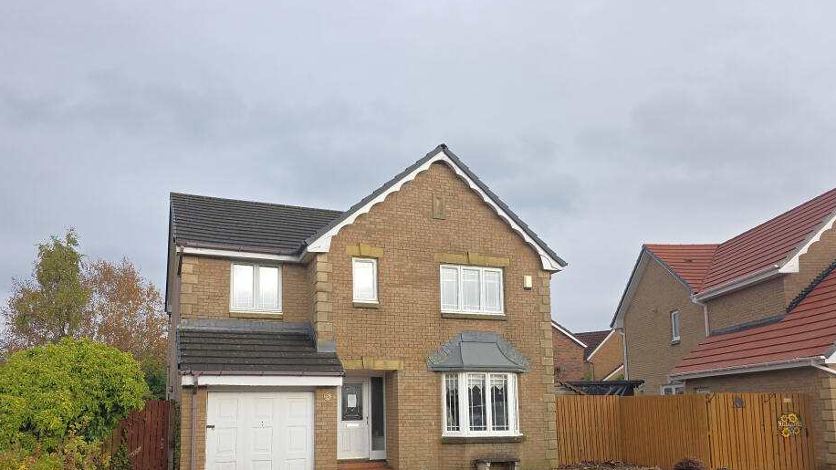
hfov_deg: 67.8
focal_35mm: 28
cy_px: 327
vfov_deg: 40.8
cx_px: 376
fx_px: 621
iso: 20
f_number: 1.7
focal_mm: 6.3
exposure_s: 1/100
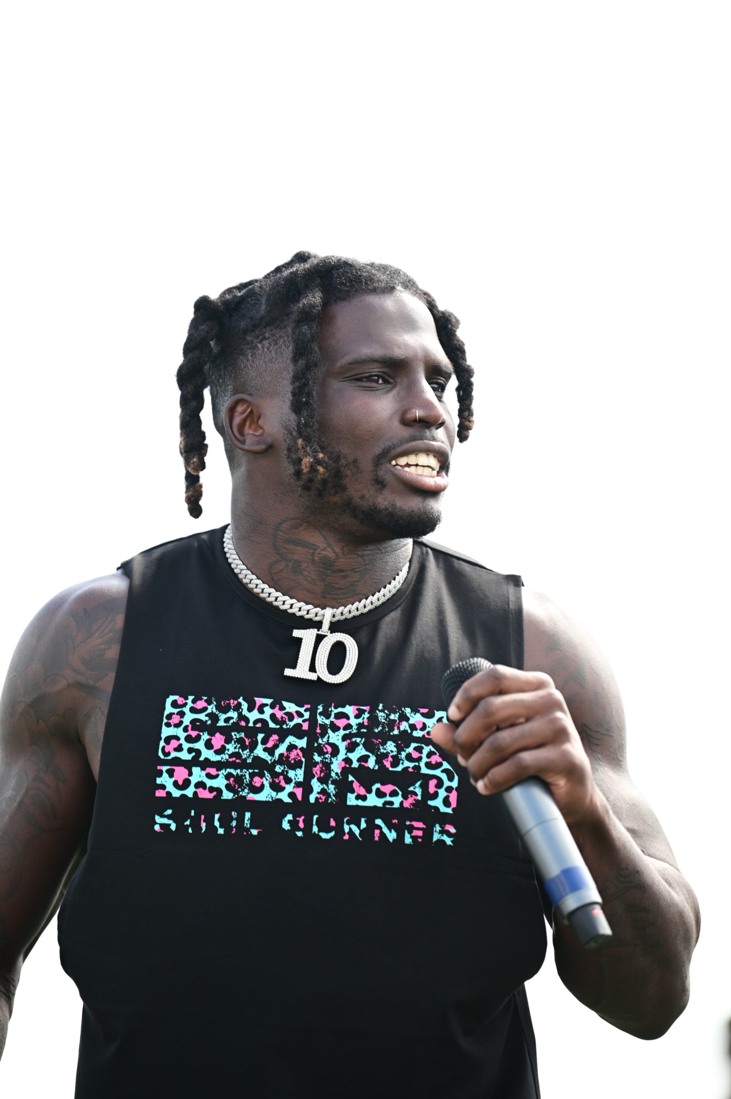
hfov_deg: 7.2
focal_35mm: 190
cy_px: 550
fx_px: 5795
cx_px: 366
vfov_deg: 10.8
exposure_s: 1/640
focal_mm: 190
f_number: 2.8
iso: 200
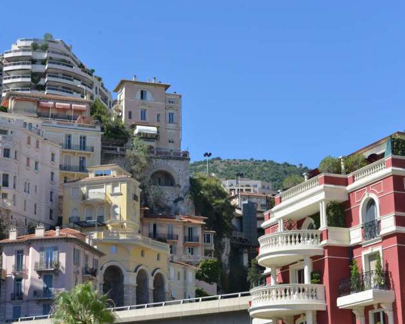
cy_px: 161
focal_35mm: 84
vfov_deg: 18.3
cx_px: 165
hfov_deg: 22.7
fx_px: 1007
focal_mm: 70
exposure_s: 1/320
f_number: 11
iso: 800
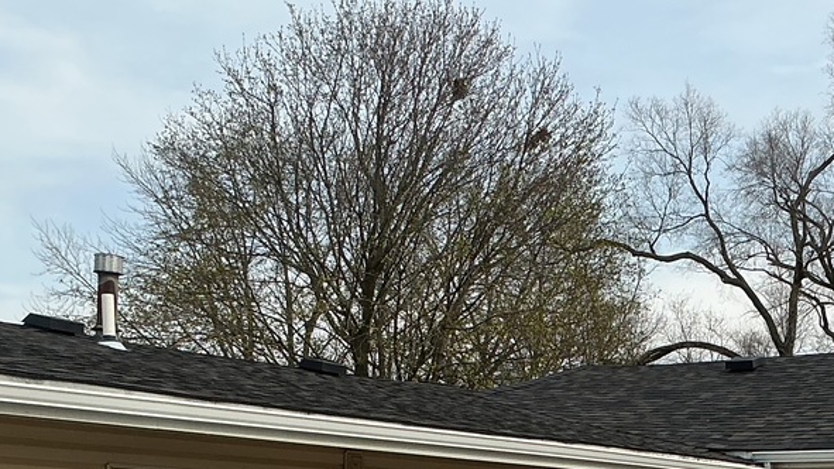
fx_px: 1702
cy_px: 605
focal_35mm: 77
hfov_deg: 27.0
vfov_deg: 15.0
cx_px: 670
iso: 25
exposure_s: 1/1377
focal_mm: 3
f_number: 1.8
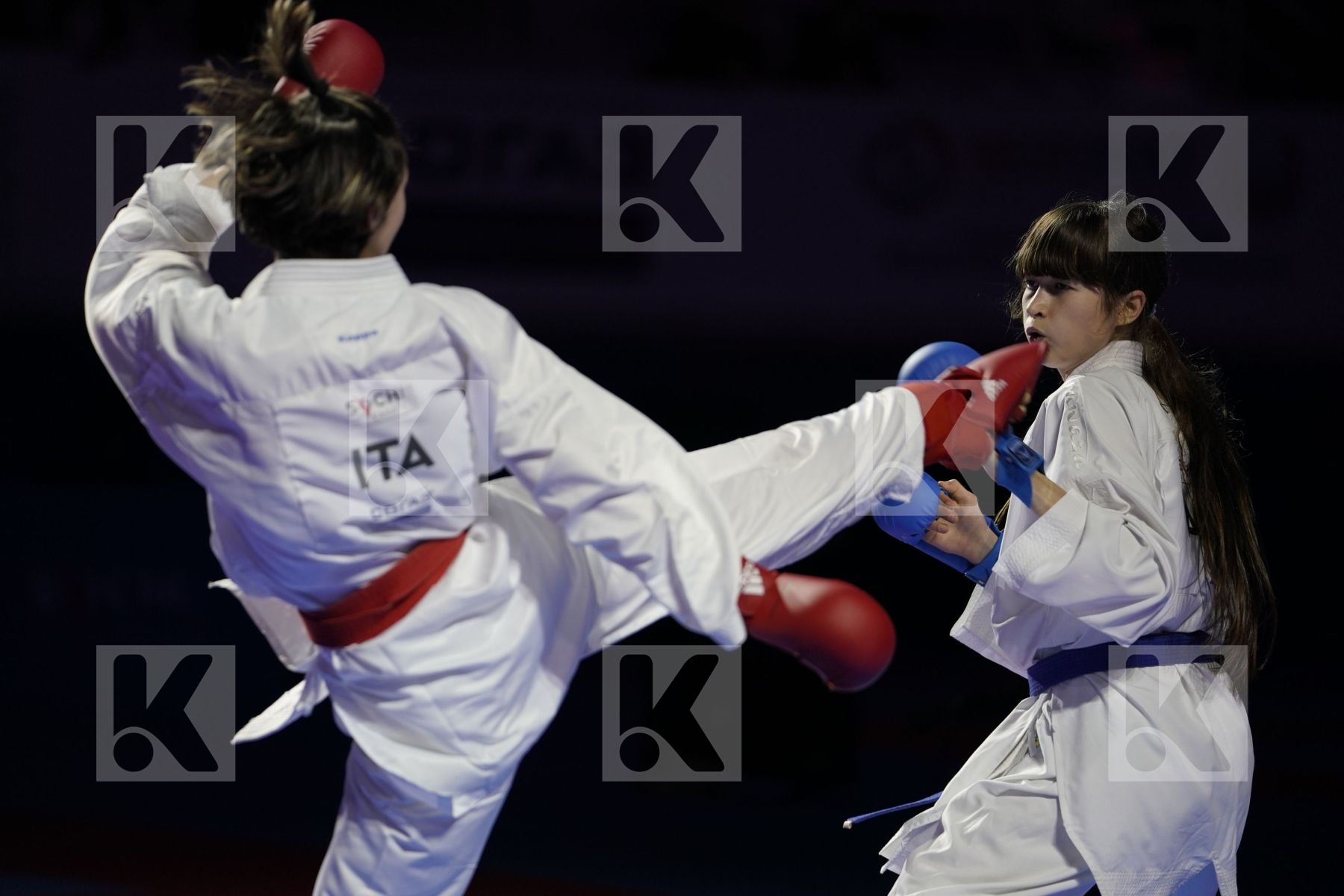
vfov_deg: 6.9
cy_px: 448
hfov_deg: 10.3
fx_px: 7466
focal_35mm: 200
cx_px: 672
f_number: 2.8
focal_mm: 200
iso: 1000
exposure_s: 1/1000
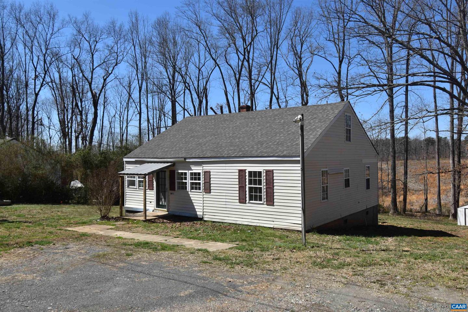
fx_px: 390
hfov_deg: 61.9
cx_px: 234
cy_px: 156
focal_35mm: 30
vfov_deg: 43.6
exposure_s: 1/320
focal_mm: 20
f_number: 9
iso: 100
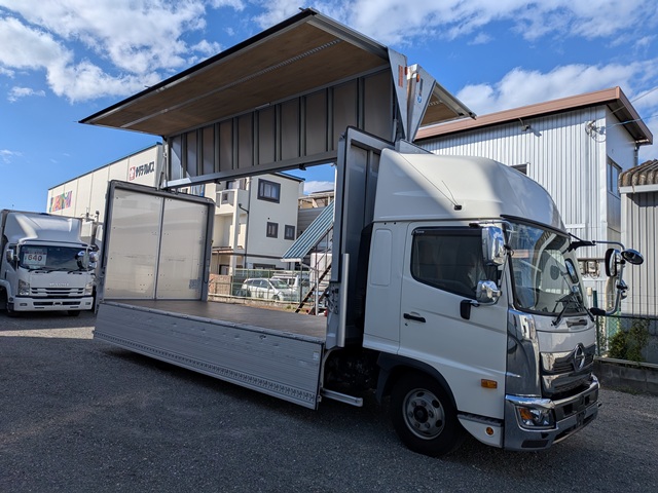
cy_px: 246
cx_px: 329
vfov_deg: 56.8
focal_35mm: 24
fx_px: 456
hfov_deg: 71.6
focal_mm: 4.53
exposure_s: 1/2703
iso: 28
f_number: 1.7
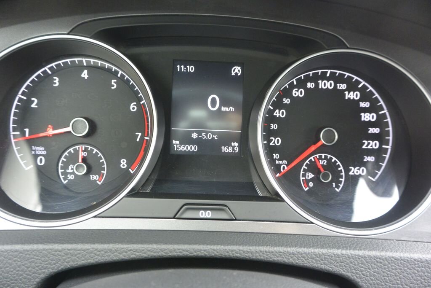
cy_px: 144
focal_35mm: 27
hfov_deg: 67.4
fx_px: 323
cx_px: 216
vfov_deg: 47.9
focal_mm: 10
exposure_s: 1/50
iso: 800
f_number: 3.5
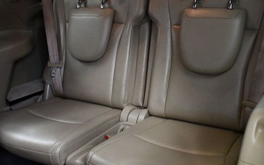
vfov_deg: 26.9
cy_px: 85
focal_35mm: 48
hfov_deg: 41.8
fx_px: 345
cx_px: 131
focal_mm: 18
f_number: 3.5
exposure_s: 1/60
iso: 3600
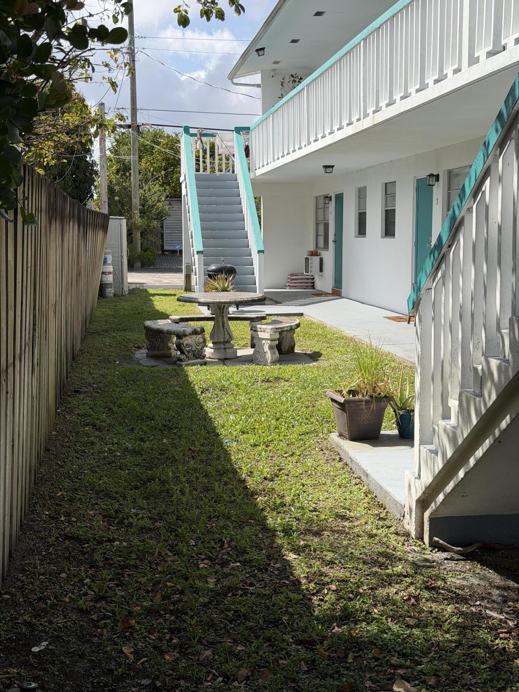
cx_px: 260
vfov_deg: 39.7
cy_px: 346
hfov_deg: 30.3
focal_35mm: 48
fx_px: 960
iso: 64
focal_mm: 6.76
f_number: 1.78
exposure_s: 1/4098
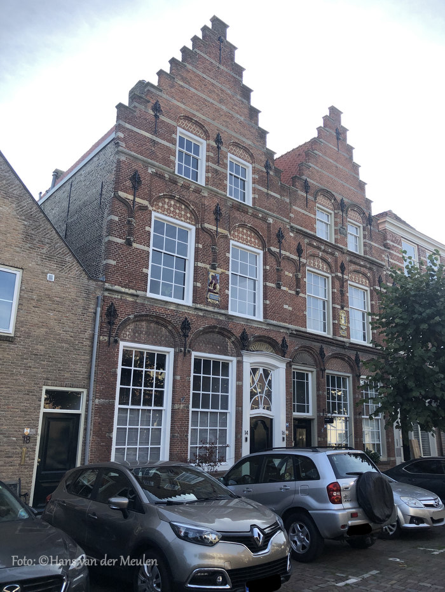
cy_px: 296
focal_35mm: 28
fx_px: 479
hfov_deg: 49.8
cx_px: 222
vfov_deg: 63.4
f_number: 1.8
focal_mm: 3.99
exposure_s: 1/899
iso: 20
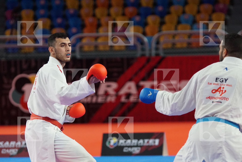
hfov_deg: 10.2
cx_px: 121
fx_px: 1361
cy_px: 81
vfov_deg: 6.8
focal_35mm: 202
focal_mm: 135
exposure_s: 1/2000
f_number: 2.8
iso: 3200
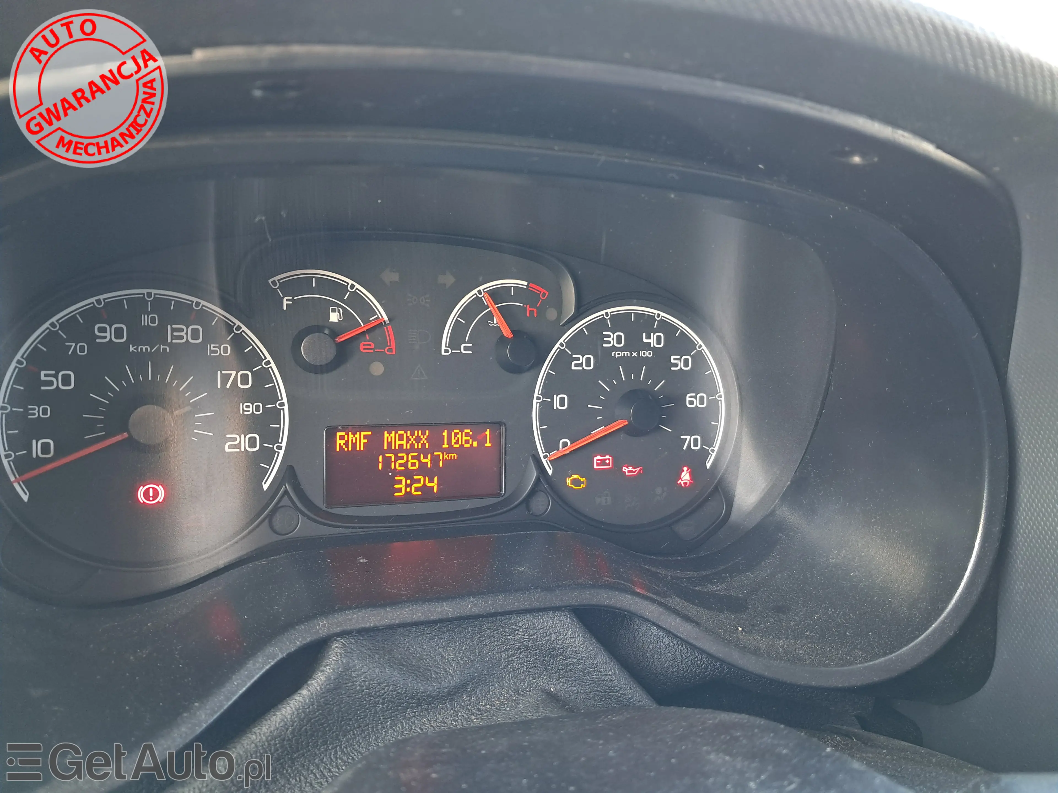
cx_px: 529
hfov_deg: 65.3
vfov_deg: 51.4
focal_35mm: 27
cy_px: 396
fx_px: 825
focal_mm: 4
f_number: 1.8
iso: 400
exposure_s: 1/50
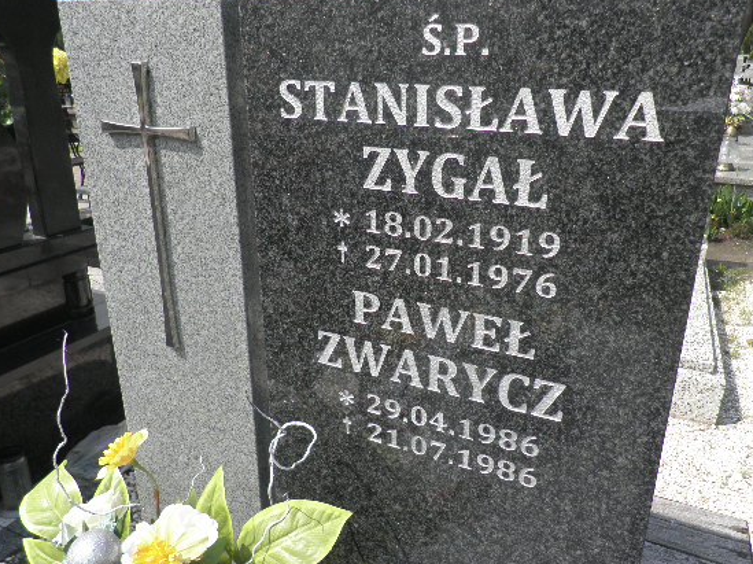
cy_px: 279
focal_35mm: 28
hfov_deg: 63.4
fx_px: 609
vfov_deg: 49.7
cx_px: 402
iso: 64
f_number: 8.3
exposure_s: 1/125
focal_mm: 4.3
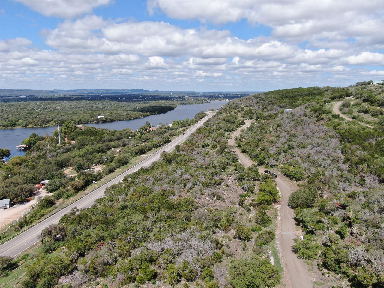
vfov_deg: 56.8
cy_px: 144
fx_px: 266
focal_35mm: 24
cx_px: 192
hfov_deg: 71.6
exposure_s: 1/1250
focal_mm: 4.39
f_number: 2.8
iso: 100
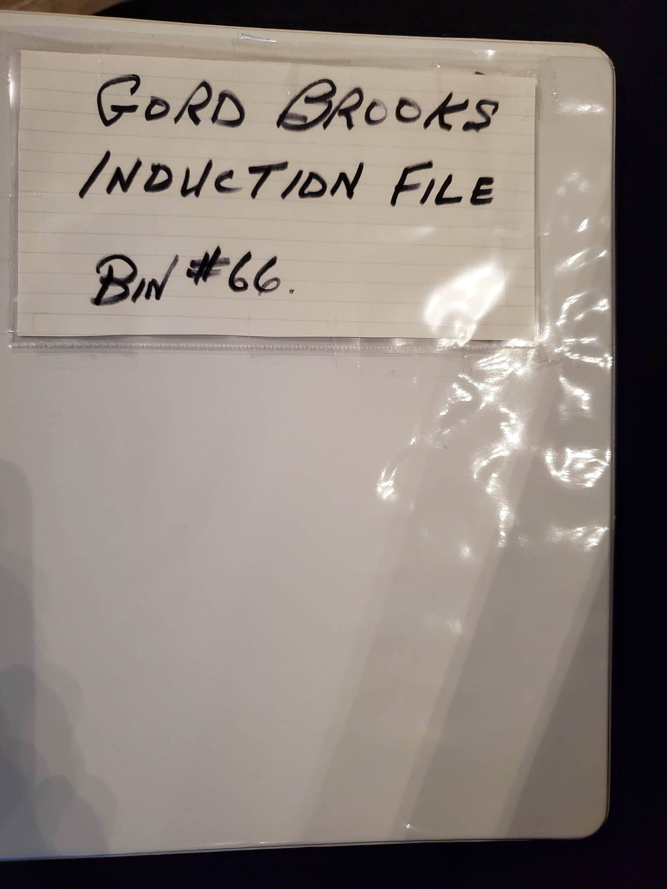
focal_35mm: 26
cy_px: 444
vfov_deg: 67.3
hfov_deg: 53.1
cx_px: 334
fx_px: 668
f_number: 1.5
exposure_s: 1/39
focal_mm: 4.3
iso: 640
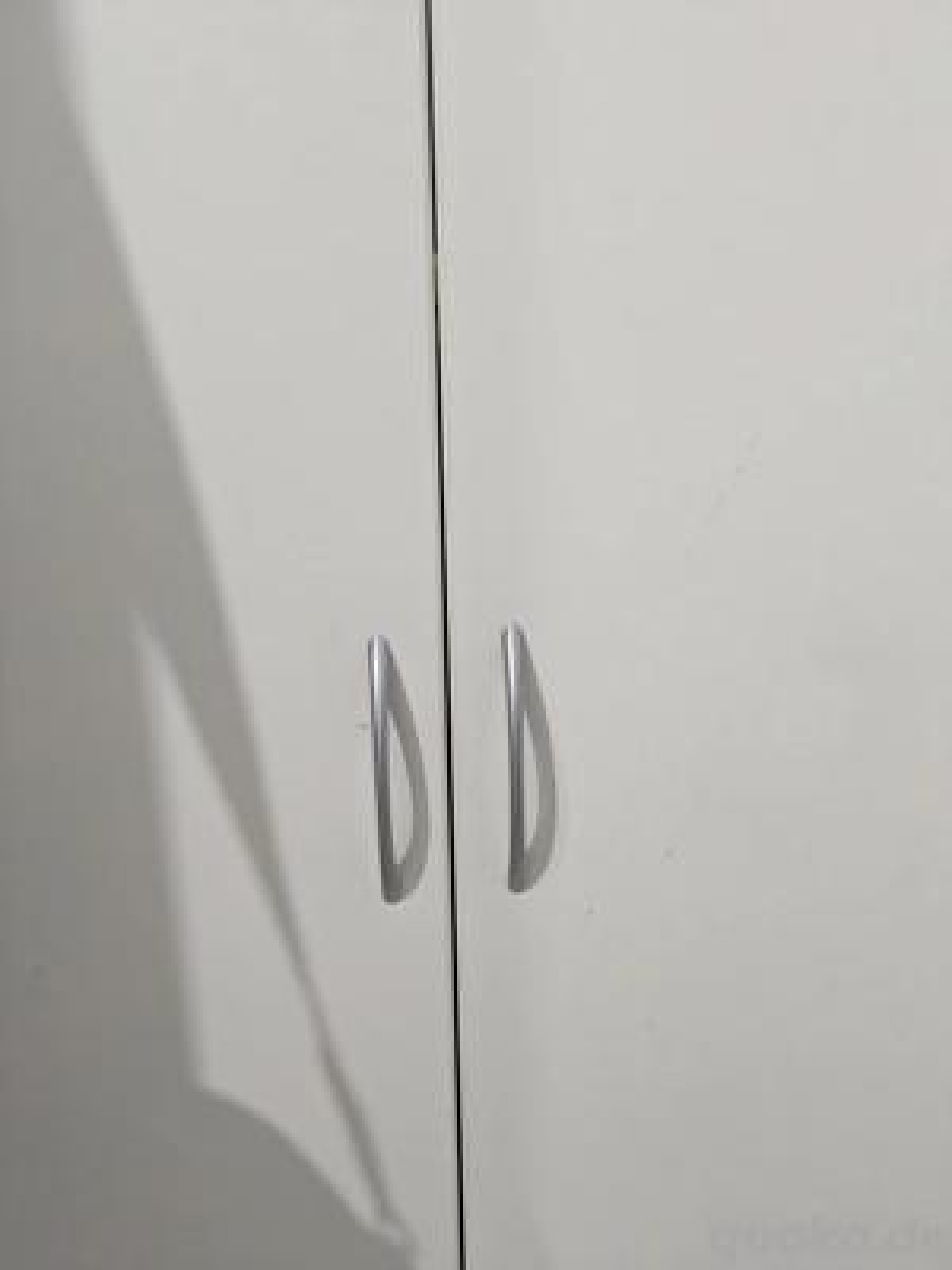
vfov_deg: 69.4
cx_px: 476
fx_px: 917
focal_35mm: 25
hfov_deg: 54.9
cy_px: 635
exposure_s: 1/50
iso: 761
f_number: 1.89
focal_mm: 5.43
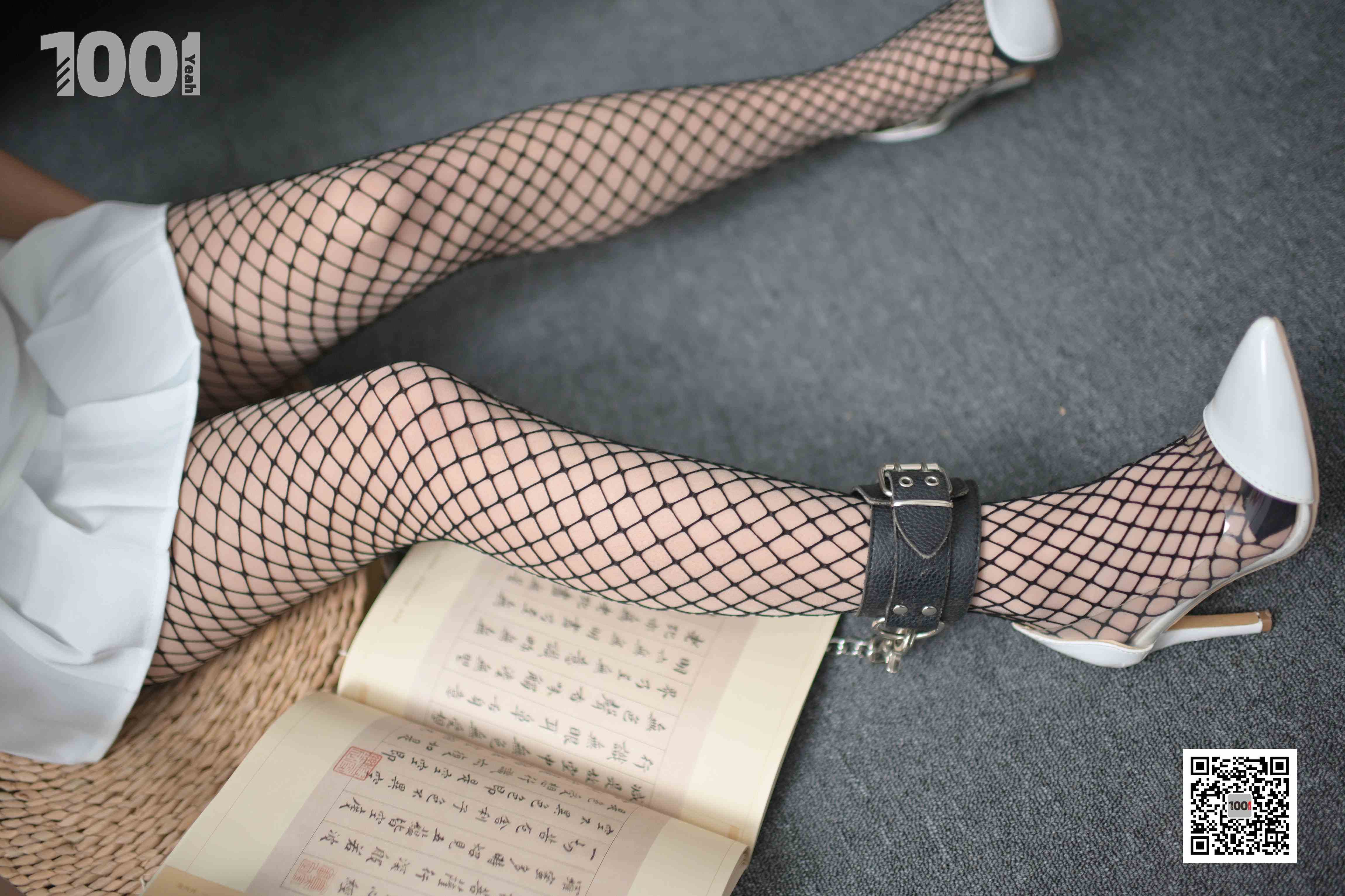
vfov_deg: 37.9
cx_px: 672
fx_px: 1308
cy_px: 448
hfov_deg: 54.4
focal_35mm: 35
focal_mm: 35
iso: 400
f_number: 1.4
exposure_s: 1/200
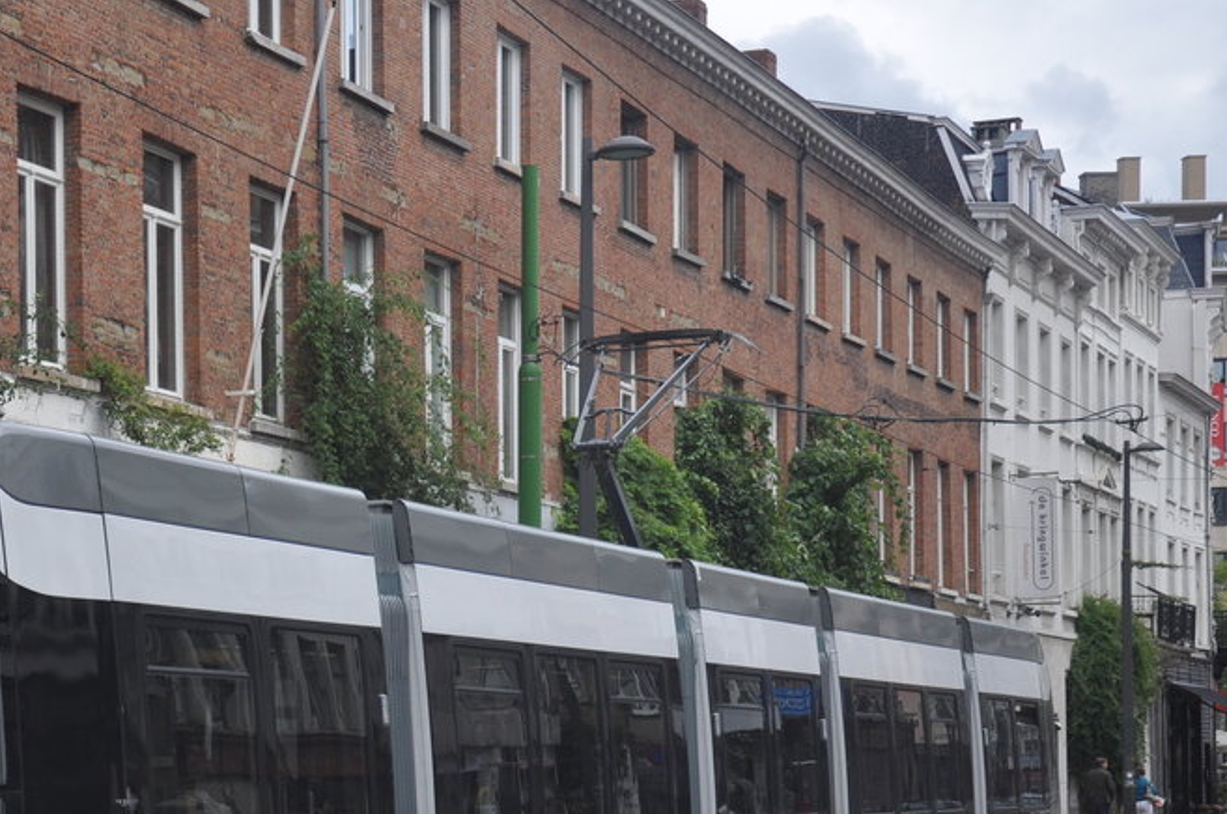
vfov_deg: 14.1
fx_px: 3264
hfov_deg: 20.9
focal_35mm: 96
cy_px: 677
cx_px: 161
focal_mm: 35
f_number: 4.5
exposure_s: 1/1000
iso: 400
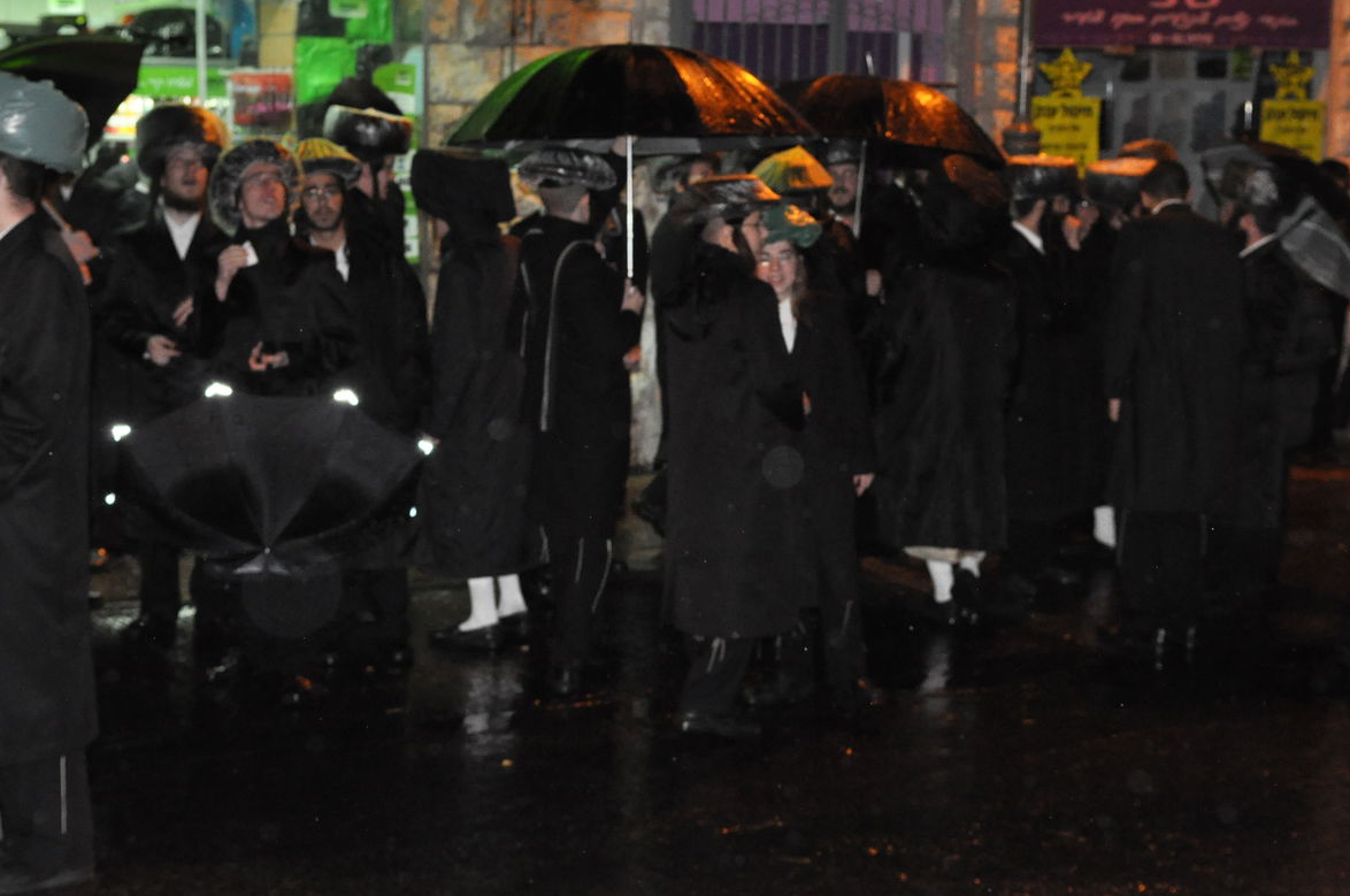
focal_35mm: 68
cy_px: 397
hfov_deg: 29.7
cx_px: 667
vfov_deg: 19.9
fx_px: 2546
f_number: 5
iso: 2000
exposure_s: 1/60
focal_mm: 38
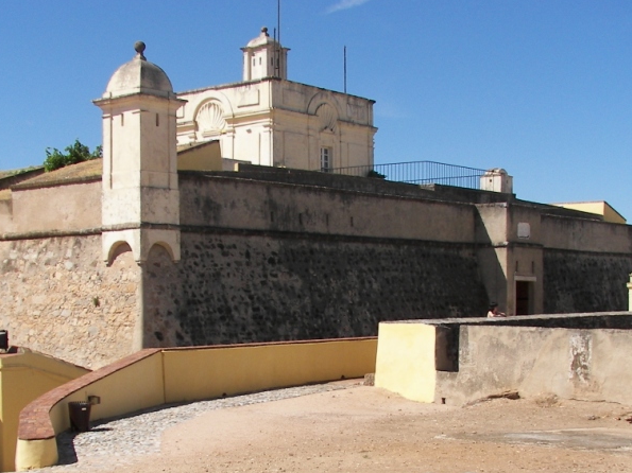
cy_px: 375
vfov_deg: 23.3
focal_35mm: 62
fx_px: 1132
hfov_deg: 31.2
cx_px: 301
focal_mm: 6
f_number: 4
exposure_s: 1/640
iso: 50
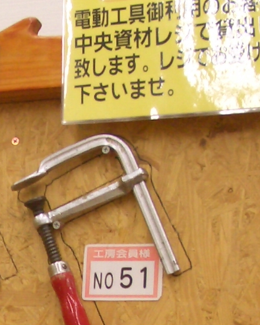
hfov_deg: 10.7
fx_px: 1367
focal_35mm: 142
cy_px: 381
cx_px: -46
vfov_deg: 13.2
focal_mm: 5.8
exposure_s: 1/30
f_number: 2.6
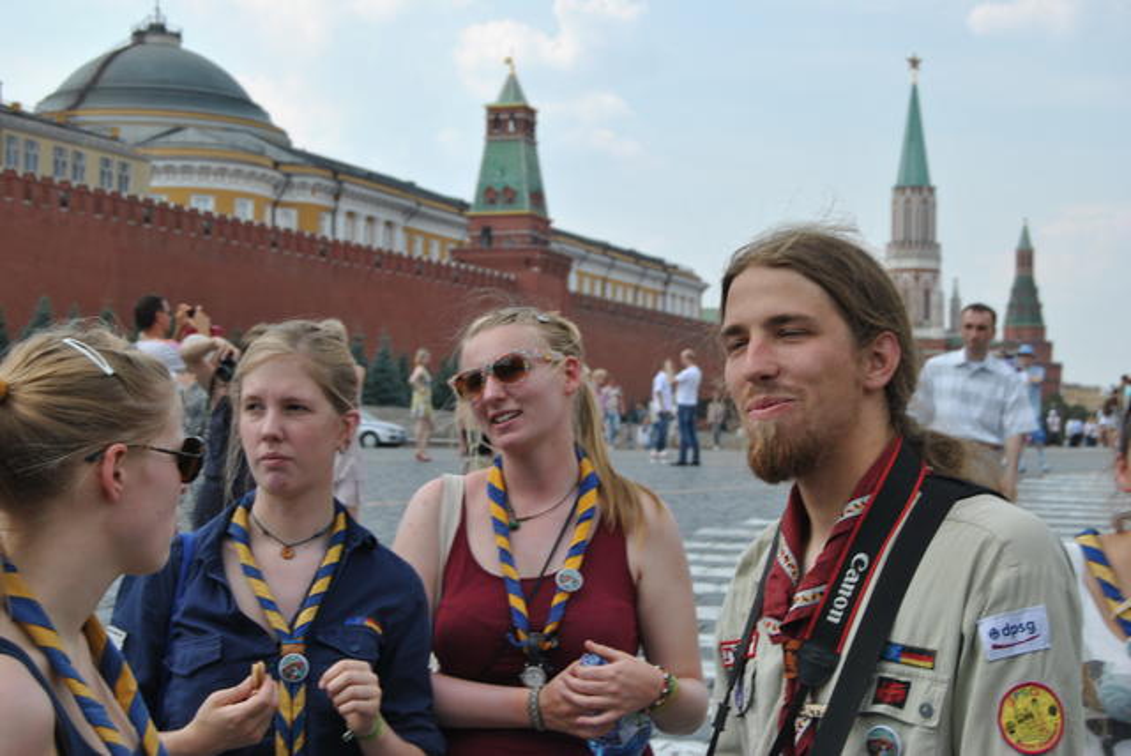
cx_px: 566
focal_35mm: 63
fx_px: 1981
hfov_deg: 31.9
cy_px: 378
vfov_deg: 21.6
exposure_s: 1/200
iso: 100
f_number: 7.1
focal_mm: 42
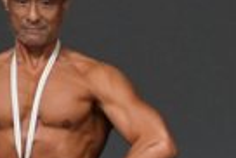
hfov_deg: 1.1
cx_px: 638
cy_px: 236
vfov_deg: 0.8
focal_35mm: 1796
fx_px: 11786
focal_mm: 210
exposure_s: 1/400
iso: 5000
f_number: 5.6
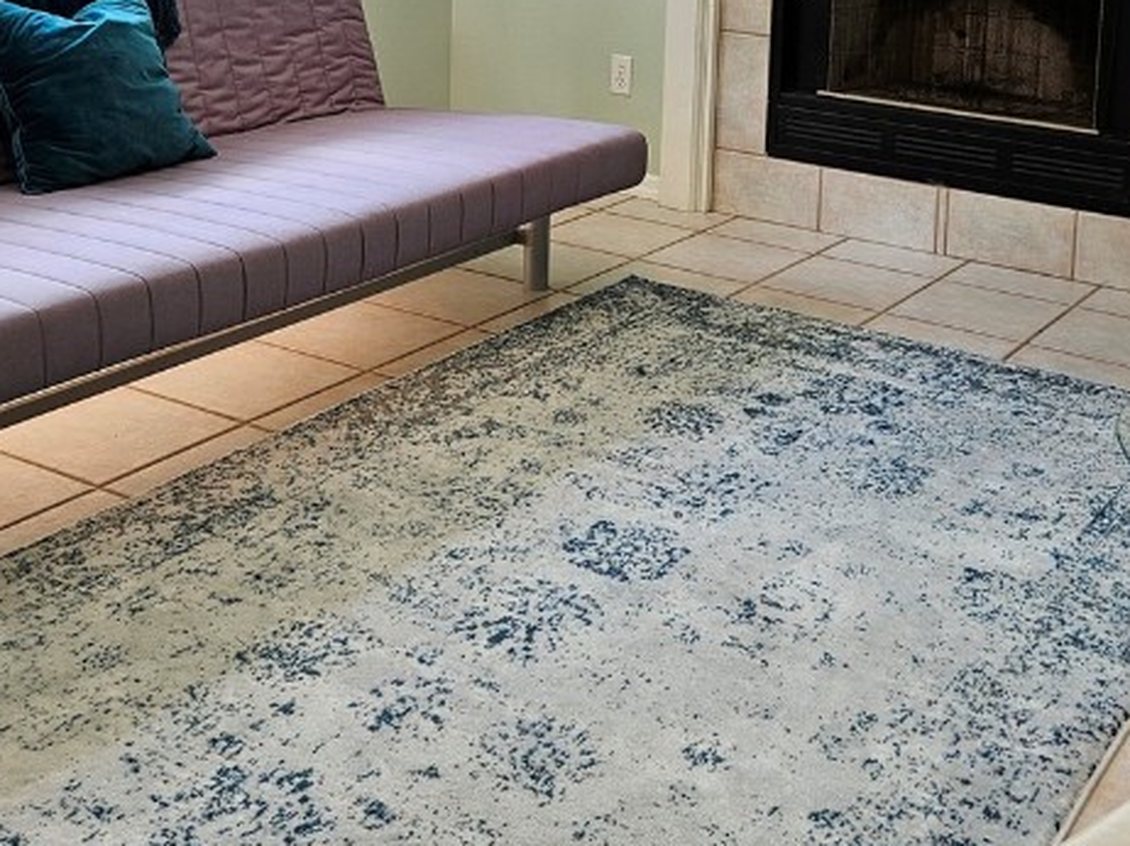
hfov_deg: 37.5
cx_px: 619
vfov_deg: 26.9
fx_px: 1664
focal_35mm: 51
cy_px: -12
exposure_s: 1/120
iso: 100
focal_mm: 5.4
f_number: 1.8
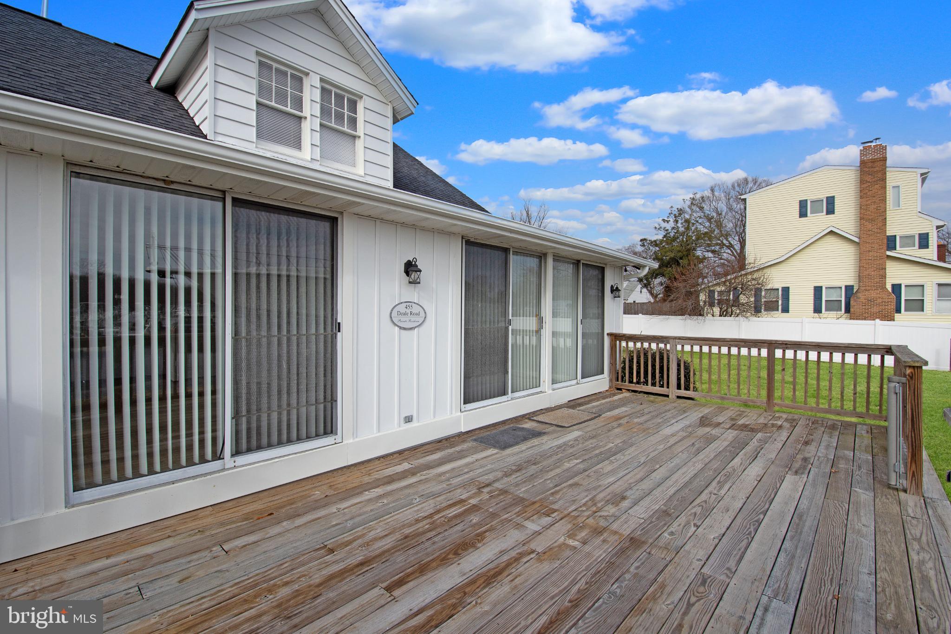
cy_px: 317
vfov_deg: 77.3
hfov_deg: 100.4
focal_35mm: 15
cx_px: 476
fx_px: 396
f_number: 8
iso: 180
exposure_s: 1/500
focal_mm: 10
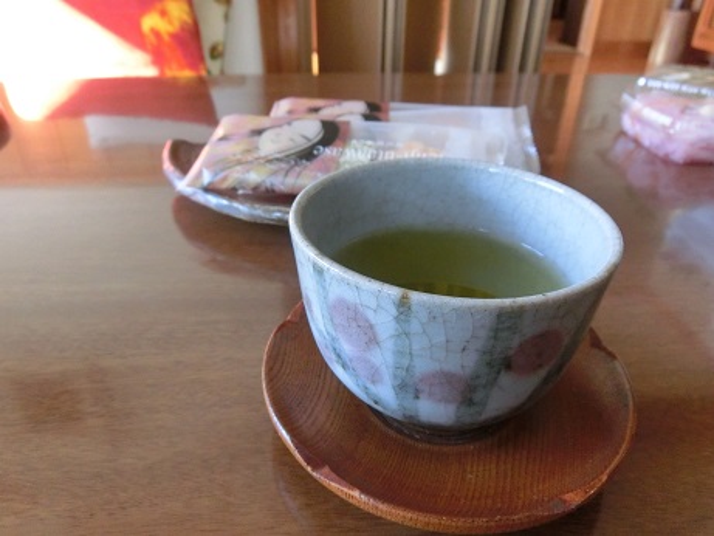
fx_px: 516
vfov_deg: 54.9
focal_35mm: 25
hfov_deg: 69.4
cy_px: 268
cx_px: 357
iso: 640
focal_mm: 4.4
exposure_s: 1/125
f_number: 3.3
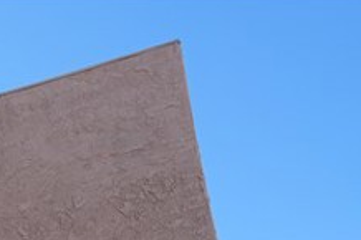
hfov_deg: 16.2
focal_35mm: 94
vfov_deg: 12.0
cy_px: 559
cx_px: -379
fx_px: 942
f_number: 8
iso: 100
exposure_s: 1/125
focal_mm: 20
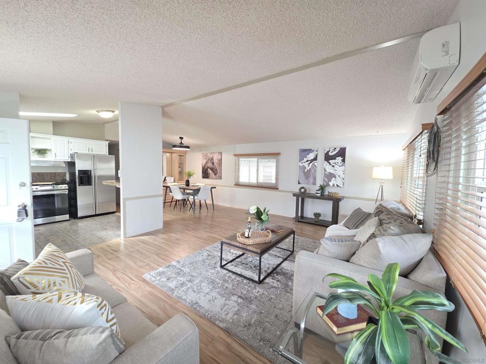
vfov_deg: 89.9
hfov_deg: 106.2
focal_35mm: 13
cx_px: 243
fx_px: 183
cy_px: 182
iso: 200
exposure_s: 1/60
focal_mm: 2.2
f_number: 1.9
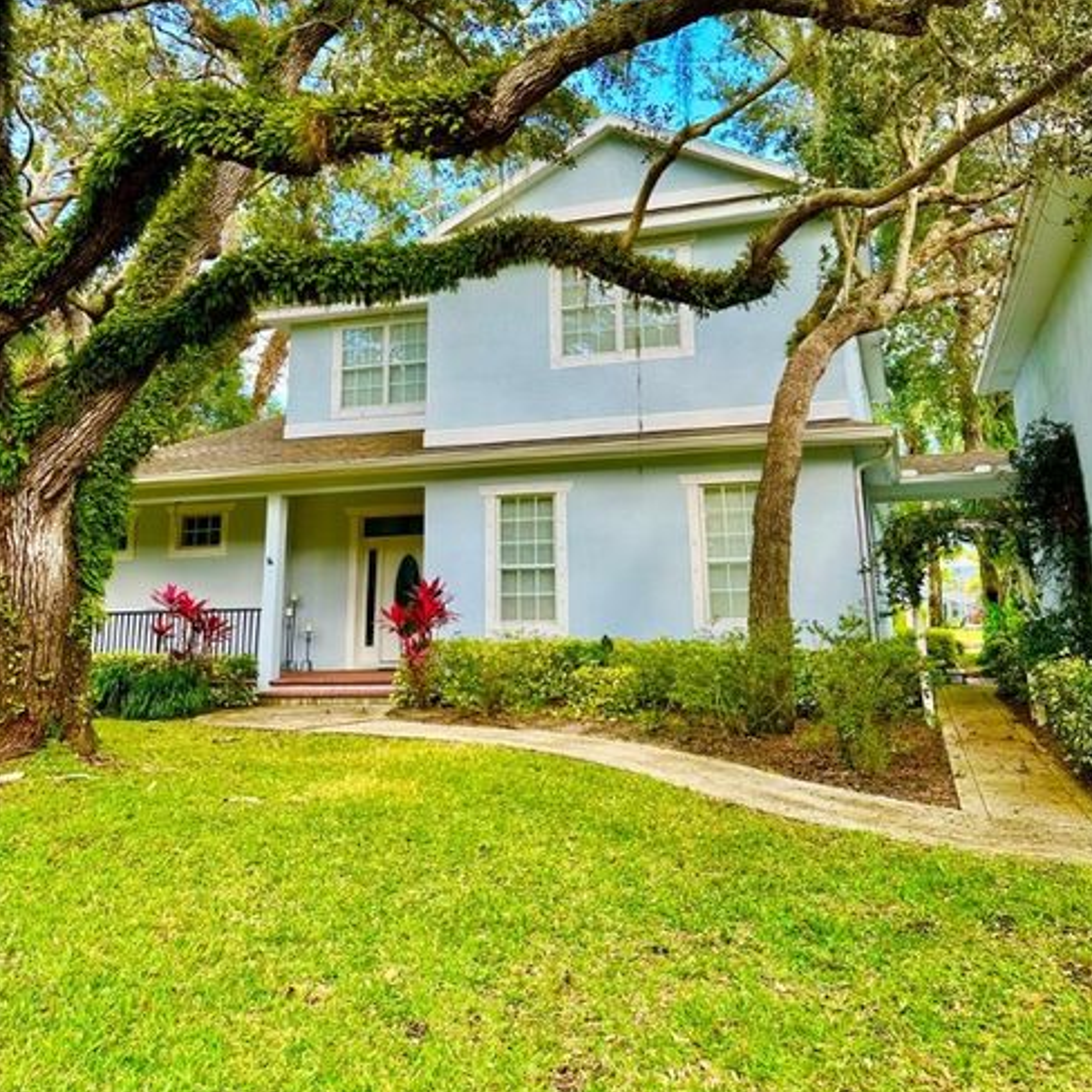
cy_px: 361
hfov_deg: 55.6
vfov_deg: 54.5
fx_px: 1035
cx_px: 555
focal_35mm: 29
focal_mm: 6.86
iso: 80
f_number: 1.78
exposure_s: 1/376
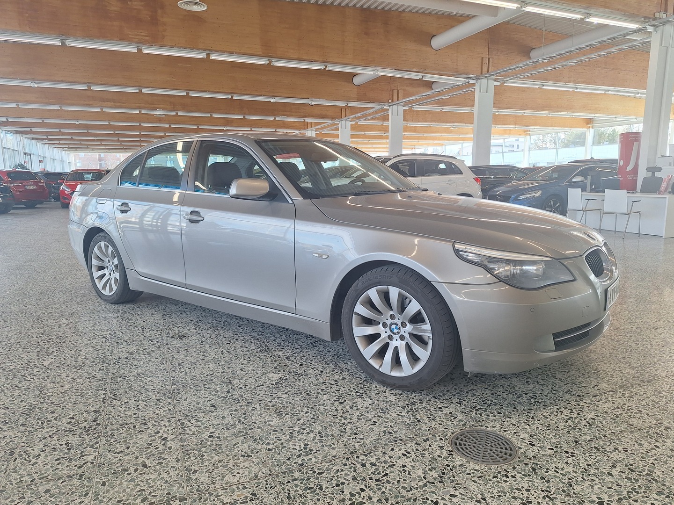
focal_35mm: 23
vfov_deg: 58.9
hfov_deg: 73.9
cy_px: 252
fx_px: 448
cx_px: 337
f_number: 1.8
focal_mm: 5.54
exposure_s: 1/192
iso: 40
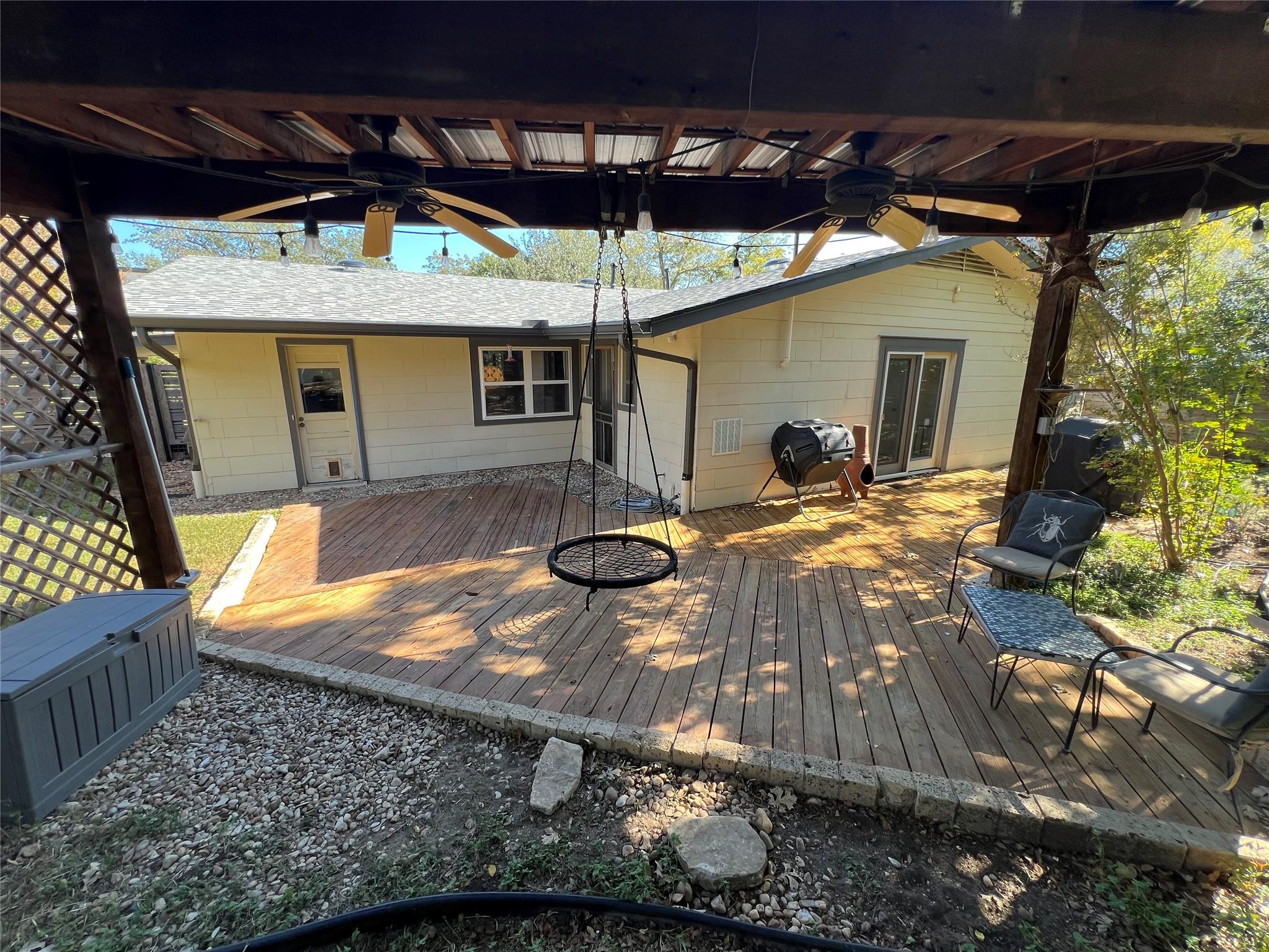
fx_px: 477
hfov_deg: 106.2
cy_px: 476
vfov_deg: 89.9
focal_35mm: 13
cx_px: 634
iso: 25
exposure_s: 1/125
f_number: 1.8
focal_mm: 1.57
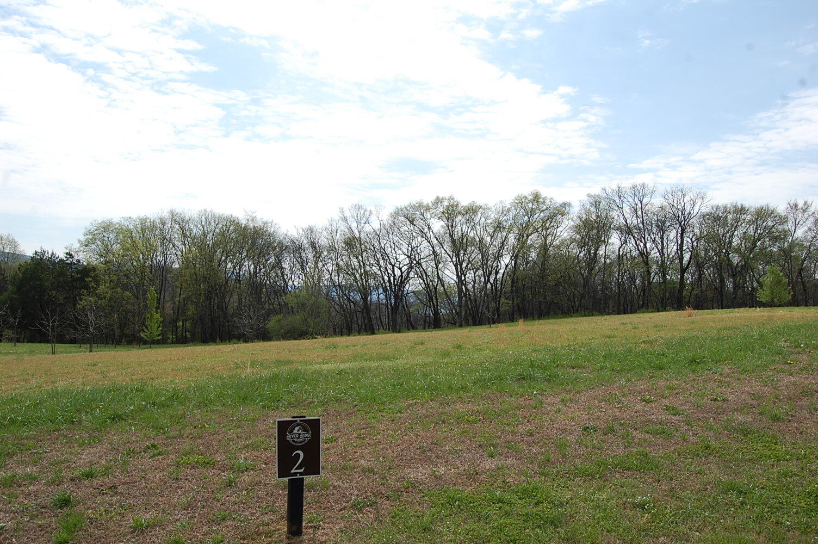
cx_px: 409
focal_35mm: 27
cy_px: 272
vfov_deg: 47.8
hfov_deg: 67.4
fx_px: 613
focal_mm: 18
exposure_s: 1/400
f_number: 10
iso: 200
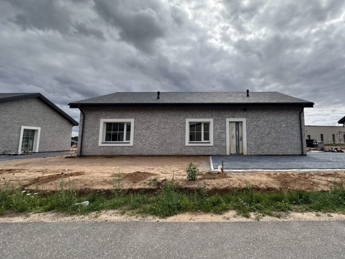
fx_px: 169
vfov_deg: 74.7
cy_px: 123
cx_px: 207
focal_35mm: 17
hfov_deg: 89.8
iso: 50
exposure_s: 1/3040
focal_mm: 2.22
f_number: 2.2
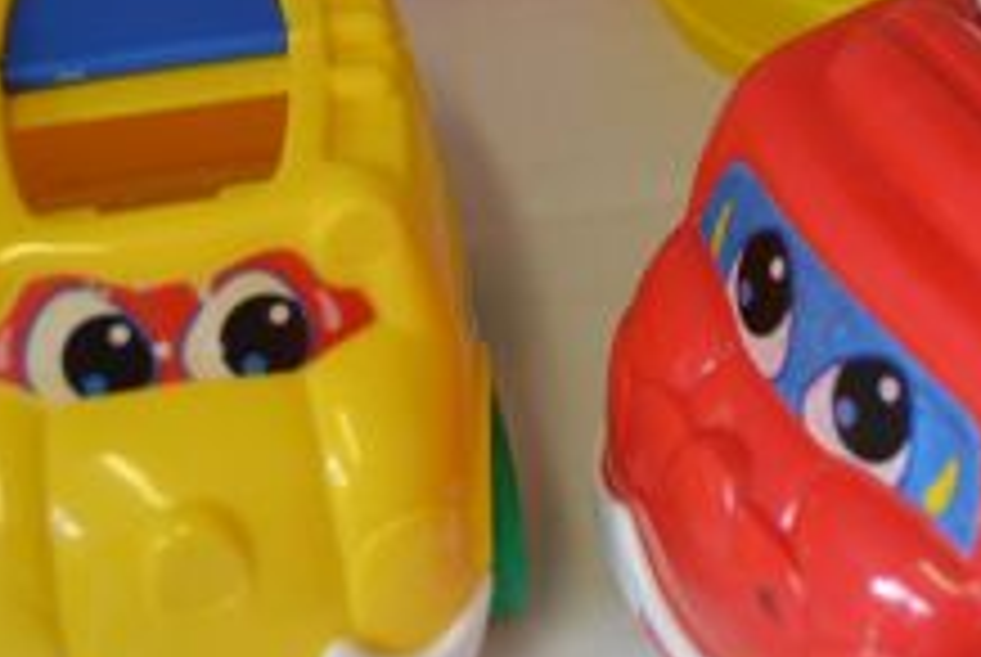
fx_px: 2401
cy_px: -65
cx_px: 918
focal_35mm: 88
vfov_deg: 15.2
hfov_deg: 22.4
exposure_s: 1/60
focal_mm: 20
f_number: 4
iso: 400
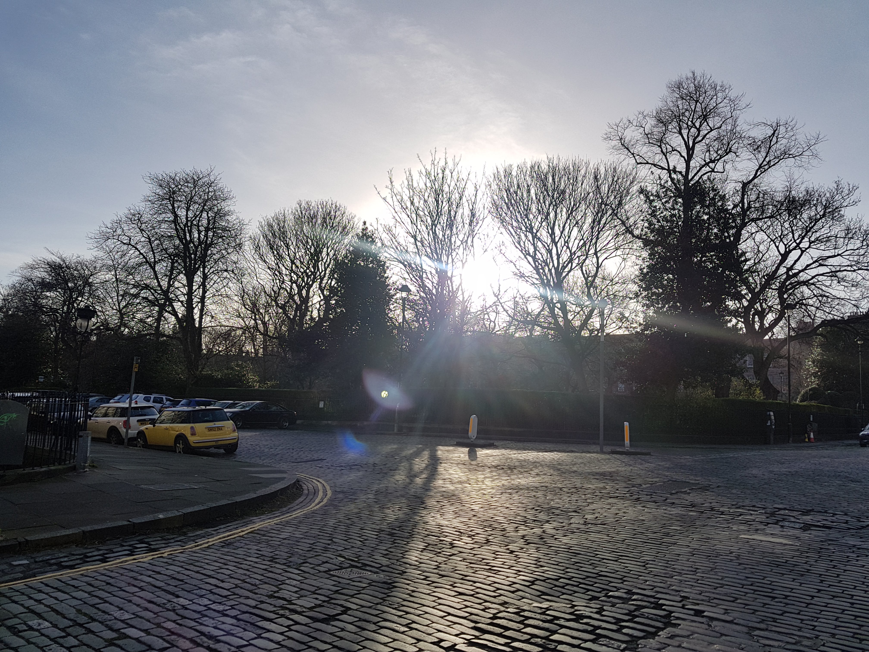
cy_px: 326
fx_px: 653
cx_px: 434
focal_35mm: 26
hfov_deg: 67.3
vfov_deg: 53.1
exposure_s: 1/3928
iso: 40
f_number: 1.7
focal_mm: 4.2
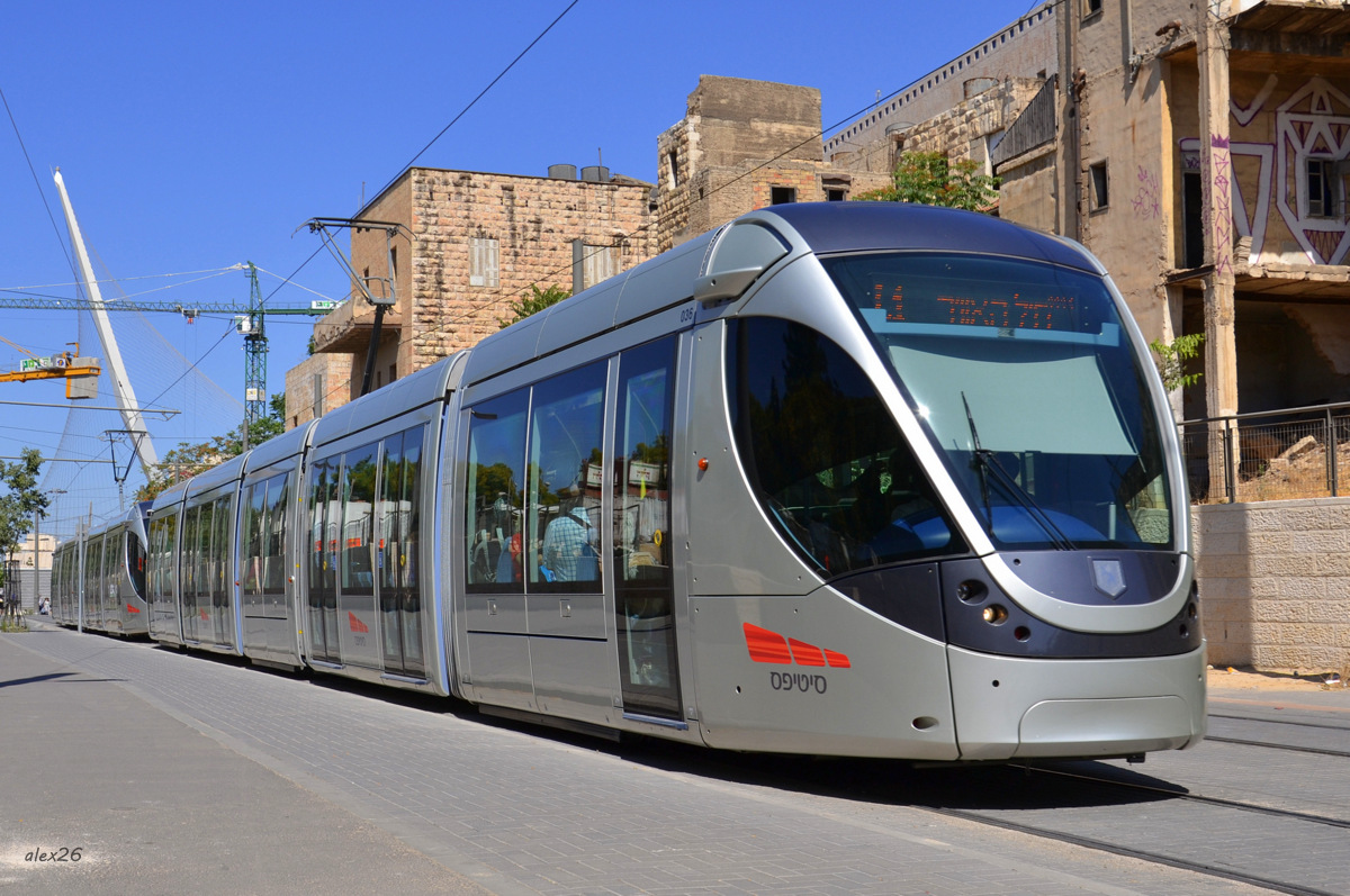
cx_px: 675
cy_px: 448
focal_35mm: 36
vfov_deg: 36.8
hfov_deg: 53.2
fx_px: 1348
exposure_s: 1/320
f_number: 9
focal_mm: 24
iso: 100
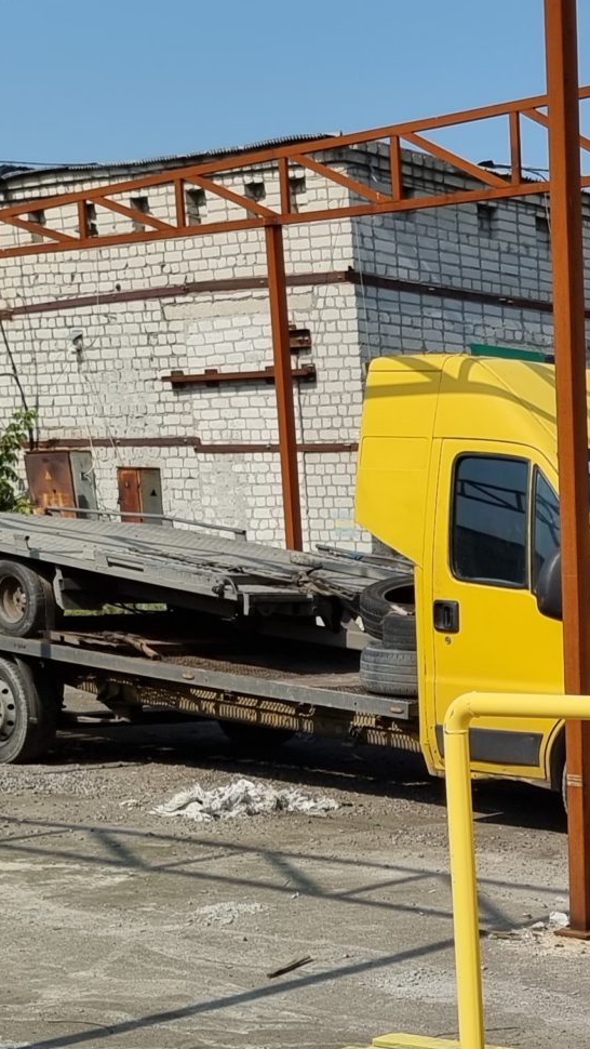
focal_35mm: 69
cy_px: 885
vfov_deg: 29.6
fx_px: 1918
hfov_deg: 15.2
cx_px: 1050
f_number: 1.8
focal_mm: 6.7
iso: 50
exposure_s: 1/1486
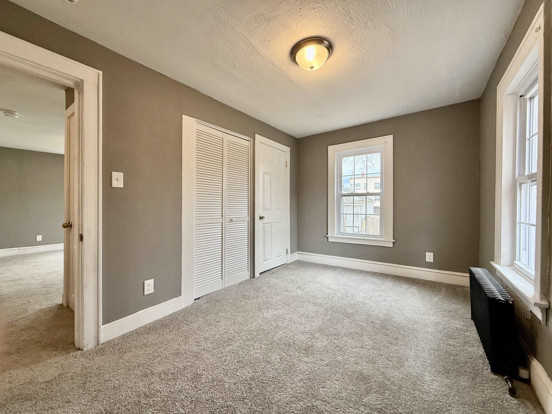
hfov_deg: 102.1
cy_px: 207
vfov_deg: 85.7
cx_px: 276
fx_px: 223
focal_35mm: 14
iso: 125
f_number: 2.2
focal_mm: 2.22
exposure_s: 1/99
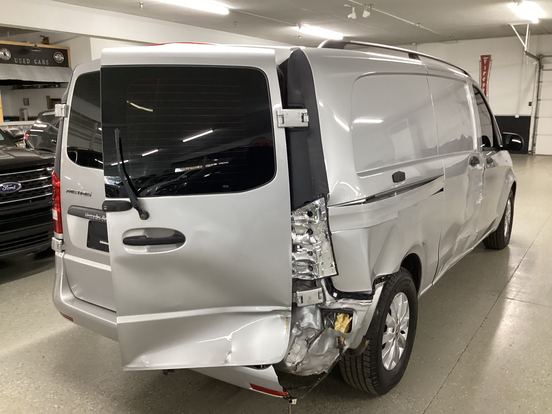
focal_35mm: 31
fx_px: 494
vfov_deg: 45.4
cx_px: 276
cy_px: 207
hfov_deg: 58.4
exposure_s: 1/50
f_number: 2.4
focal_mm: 3.3
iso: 250
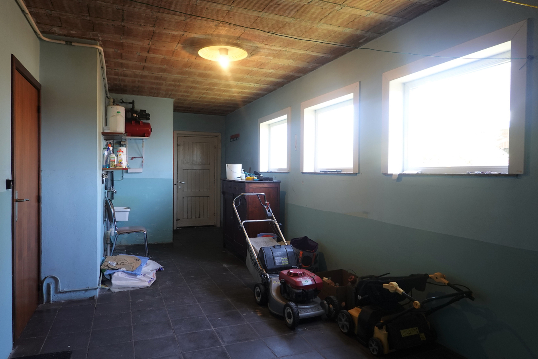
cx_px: 269
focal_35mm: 24
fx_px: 359
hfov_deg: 73.7
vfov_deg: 53.1
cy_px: 180
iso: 250
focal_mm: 9
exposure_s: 1/30
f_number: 2.8
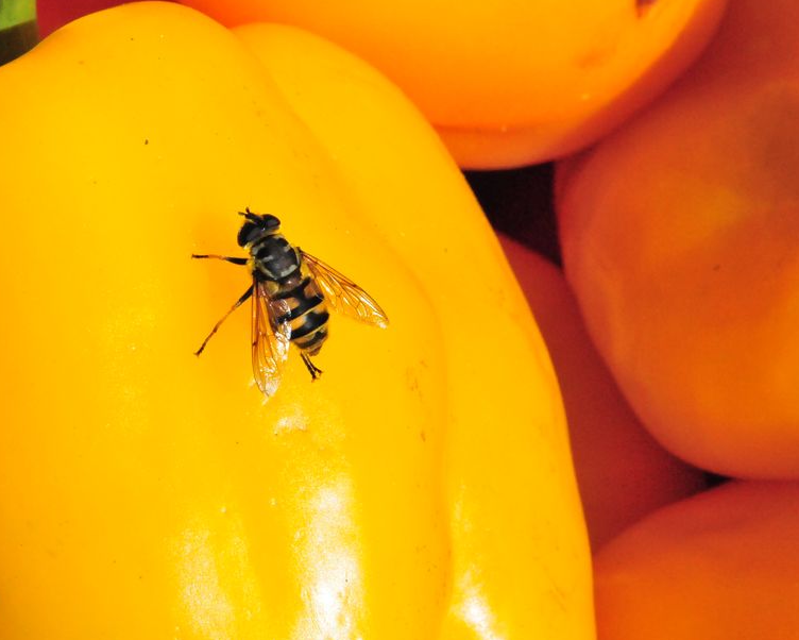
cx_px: 277
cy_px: 285
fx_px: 3847
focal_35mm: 163
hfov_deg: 11.8
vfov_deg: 9.5
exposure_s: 1/1600
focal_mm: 85
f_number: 20
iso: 3200
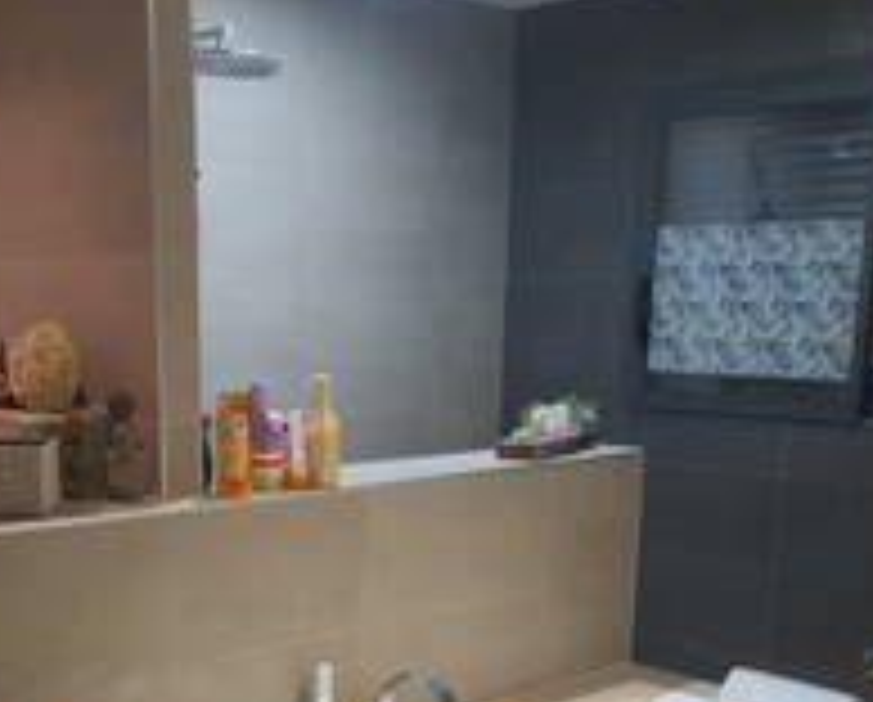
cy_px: 585
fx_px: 1217
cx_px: 306
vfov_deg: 31.2
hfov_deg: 39.1
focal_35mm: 47
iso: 500
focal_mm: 4.32
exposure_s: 1/50
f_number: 1.7
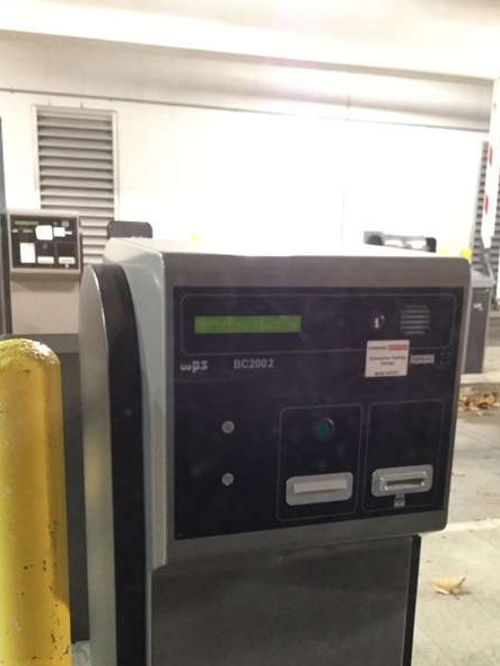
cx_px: 300
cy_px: 439
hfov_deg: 34.3
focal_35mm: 42
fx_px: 808
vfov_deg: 44.2
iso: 250
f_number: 2.4
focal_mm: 3.3
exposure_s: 1/15
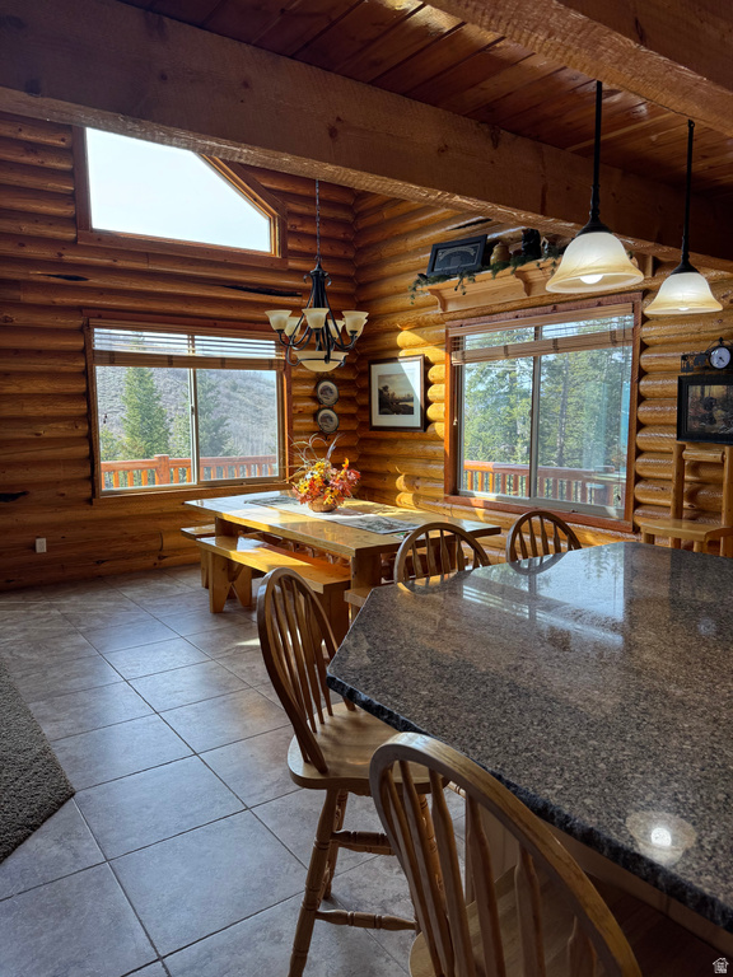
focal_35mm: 24
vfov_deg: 71.6
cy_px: 488
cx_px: 366
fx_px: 678
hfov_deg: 56.8
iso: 64
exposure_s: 1/271
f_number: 1.78
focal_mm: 6.76
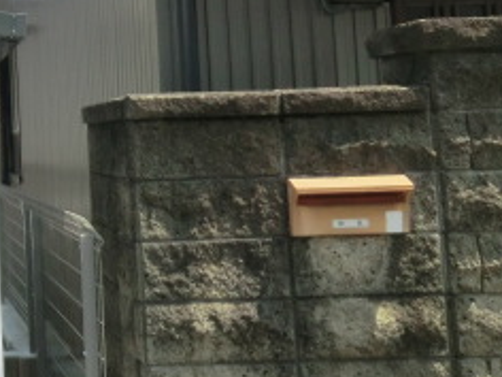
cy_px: 45
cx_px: -149
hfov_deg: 25.6
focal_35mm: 65
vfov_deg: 22.1
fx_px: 943
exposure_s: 1/800
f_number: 3.2
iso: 80
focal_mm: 4.3
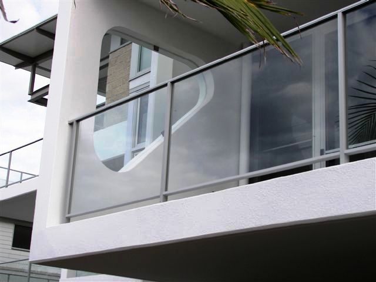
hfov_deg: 29.4
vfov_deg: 22.3
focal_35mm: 66
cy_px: 141
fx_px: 717
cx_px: 188
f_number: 2.8
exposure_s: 1/320
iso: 50
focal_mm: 10.9
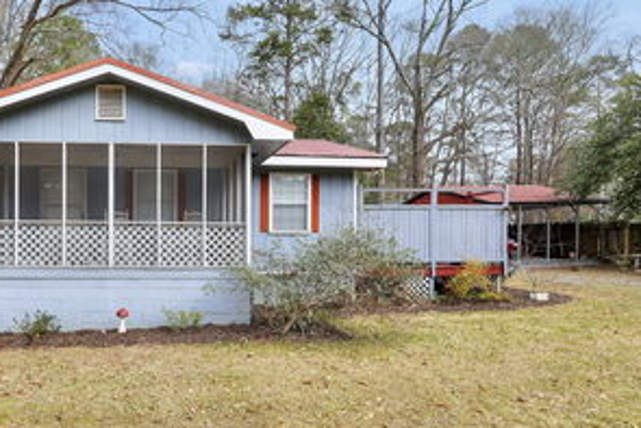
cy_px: 266
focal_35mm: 26
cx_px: 180
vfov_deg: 49.2
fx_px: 463
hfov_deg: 66.1
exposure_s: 1/125
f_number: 8
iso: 100
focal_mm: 10
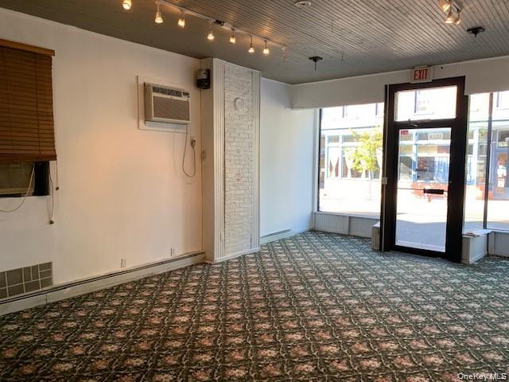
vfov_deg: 53.1
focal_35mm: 26
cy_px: 191
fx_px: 382
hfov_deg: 67.3
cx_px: 254
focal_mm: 4.25
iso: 64
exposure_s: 1/120
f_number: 1.8
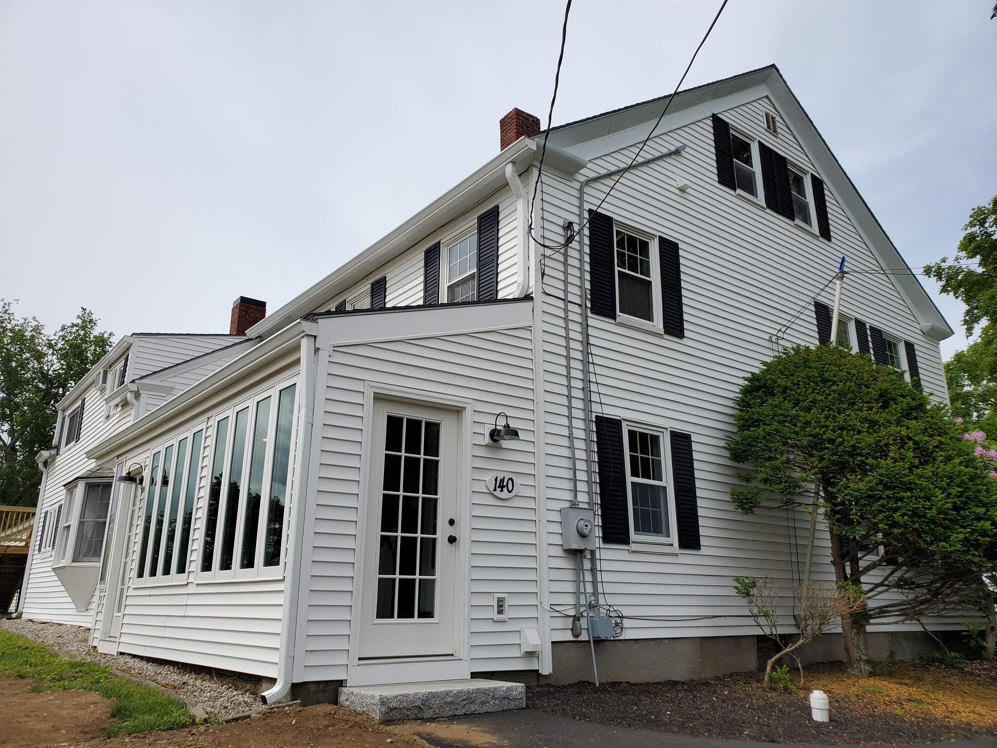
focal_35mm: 26
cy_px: 374
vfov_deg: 53.1
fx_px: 749
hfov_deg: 67.3
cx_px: 498
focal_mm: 4.3
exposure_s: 1/2145
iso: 50
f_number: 2.4
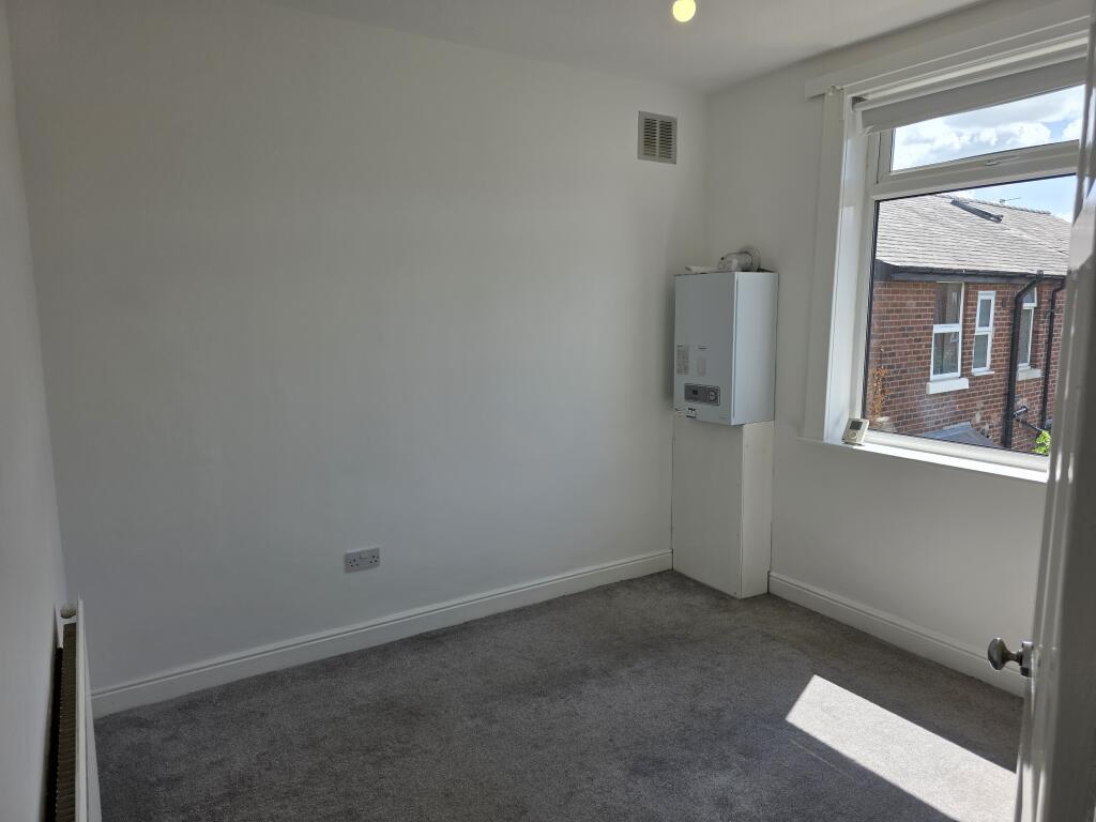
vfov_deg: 58.9
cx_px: 548
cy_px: 411
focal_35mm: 23
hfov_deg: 73.9
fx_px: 728
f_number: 1.7
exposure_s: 1/1983
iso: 80
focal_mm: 6.3
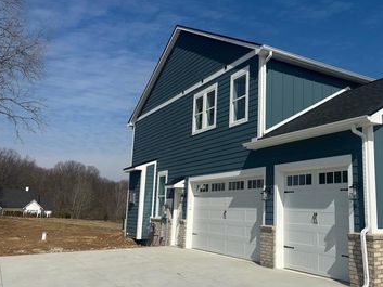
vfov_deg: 41.8
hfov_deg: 52.5
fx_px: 376
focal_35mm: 34
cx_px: 266
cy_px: 145
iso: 80
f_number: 1.78
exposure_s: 1/9709
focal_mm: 6.86
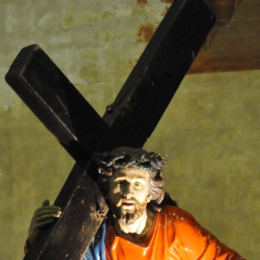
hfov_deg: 5.2
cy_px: 200
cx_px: 168
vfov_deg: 5.2
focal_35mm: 336
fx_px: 2855
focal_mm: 100
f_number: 5.6
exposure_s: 1/15
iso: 3200
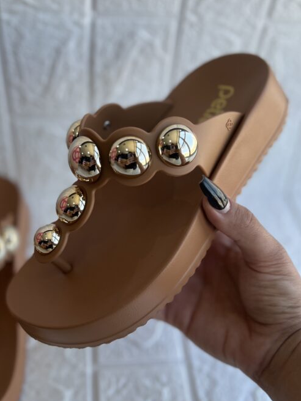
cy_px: 195
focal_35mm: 37
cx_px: 145
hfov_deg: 38.7
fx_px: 429
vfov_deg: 50.1
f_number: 1.5
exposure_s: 1/167
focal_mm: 5.7
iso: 40
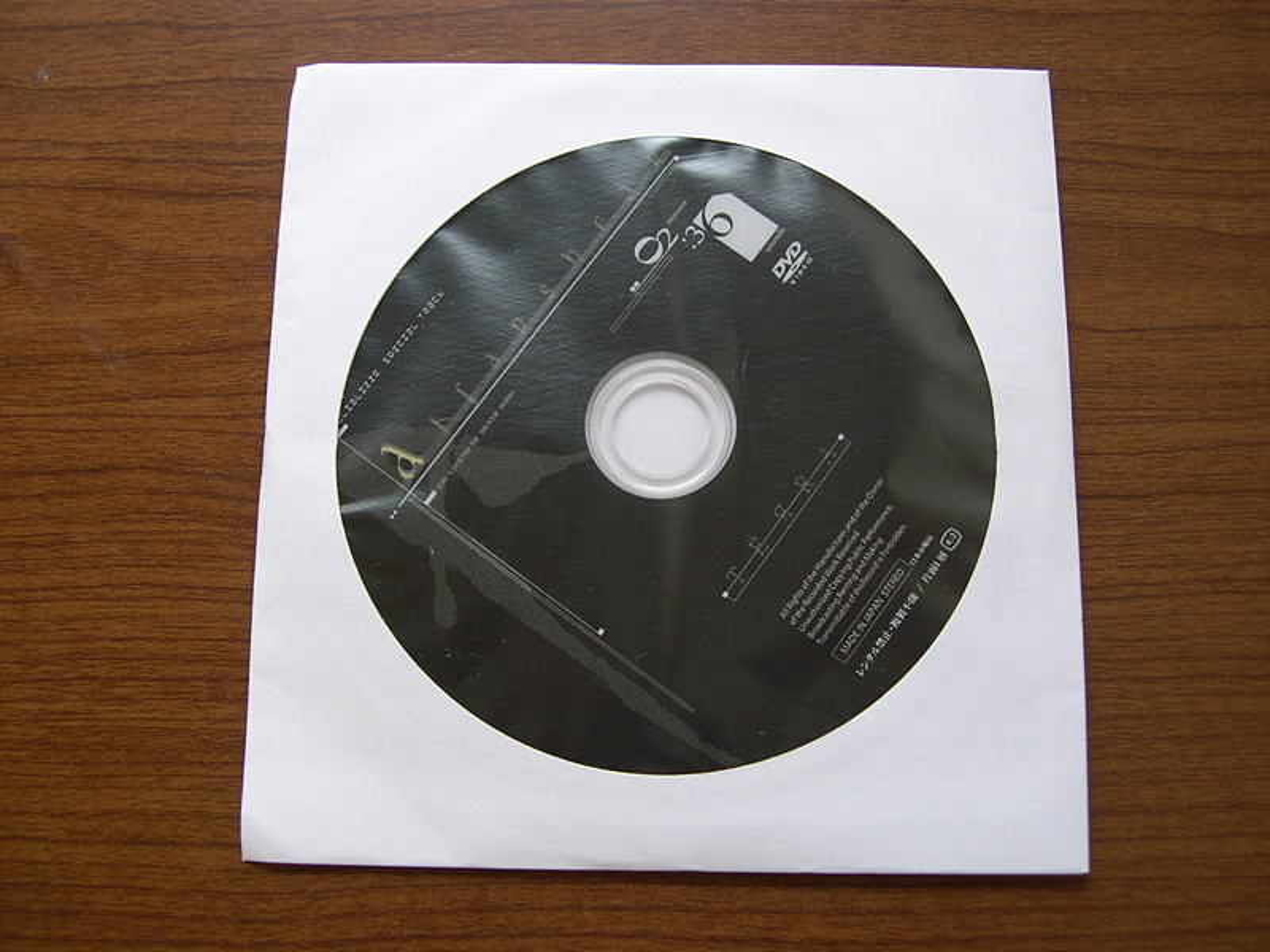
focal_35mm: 38
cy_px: 476
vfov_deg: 37.7
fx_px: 1394
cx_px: 635
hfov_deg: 49.0
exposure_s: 1/30
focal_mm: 8
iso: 100
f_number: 2.8
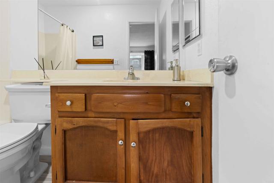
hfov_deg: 96.7
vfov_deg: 73.8
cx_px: 137
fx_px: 122
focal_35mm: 16
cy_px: 92
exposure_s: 1/13
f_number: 4
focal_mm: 16
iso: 800
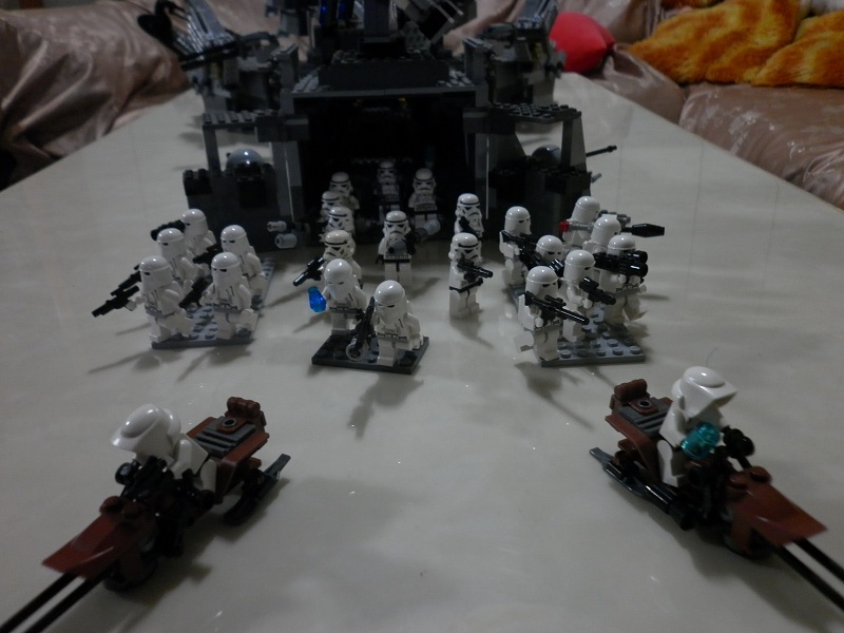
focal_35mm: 28
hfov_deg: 63.4
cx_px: 422
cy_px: 316
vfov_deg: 49.7
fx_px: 683
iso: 200
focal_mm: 5
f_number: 2.8
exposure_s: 1/20
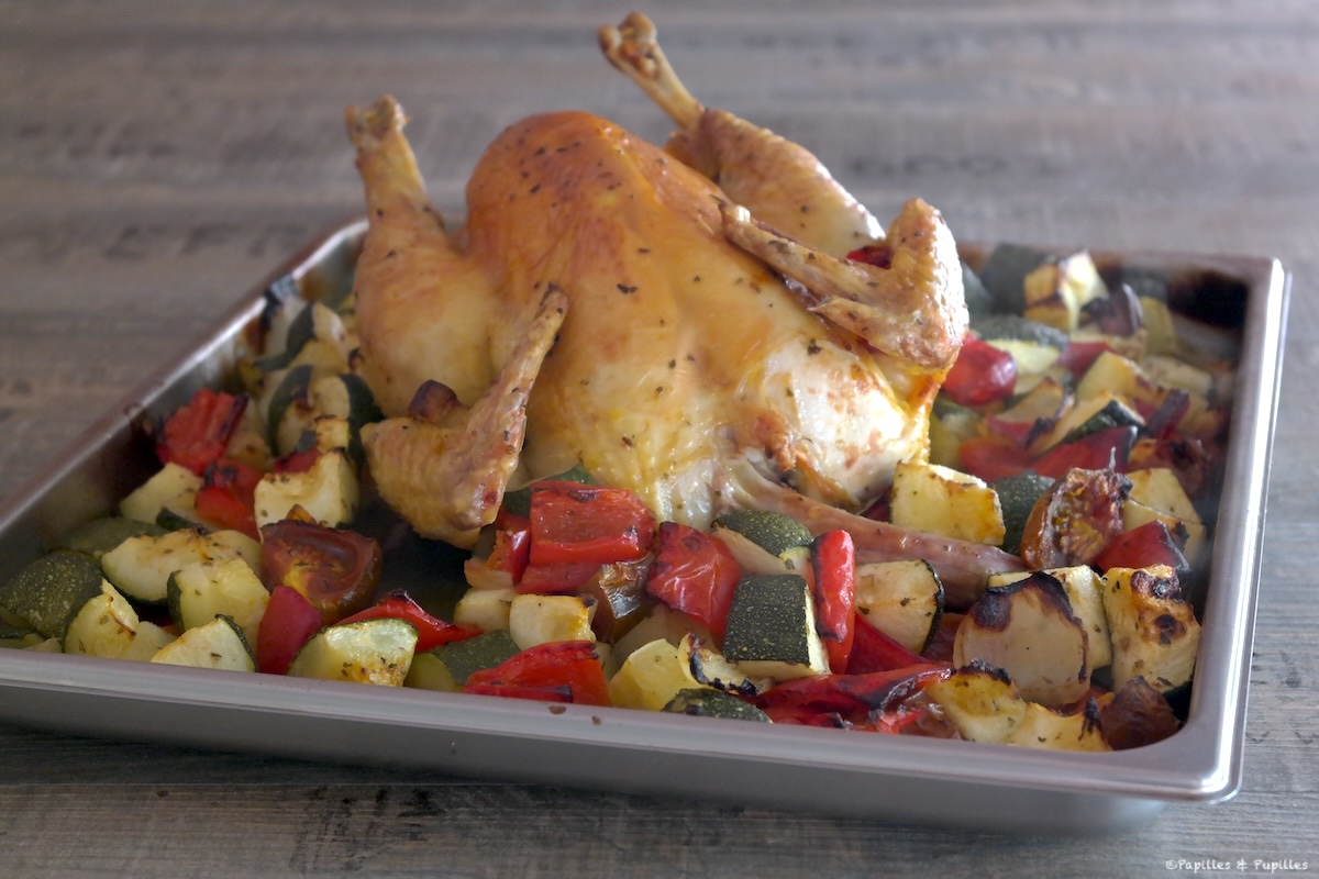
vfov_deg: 19.7
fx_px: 2528
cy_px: 440
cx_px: 660
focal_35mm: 69
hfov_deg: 29.2
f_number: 5.6
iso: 1600
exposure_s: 1/80
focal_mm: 45
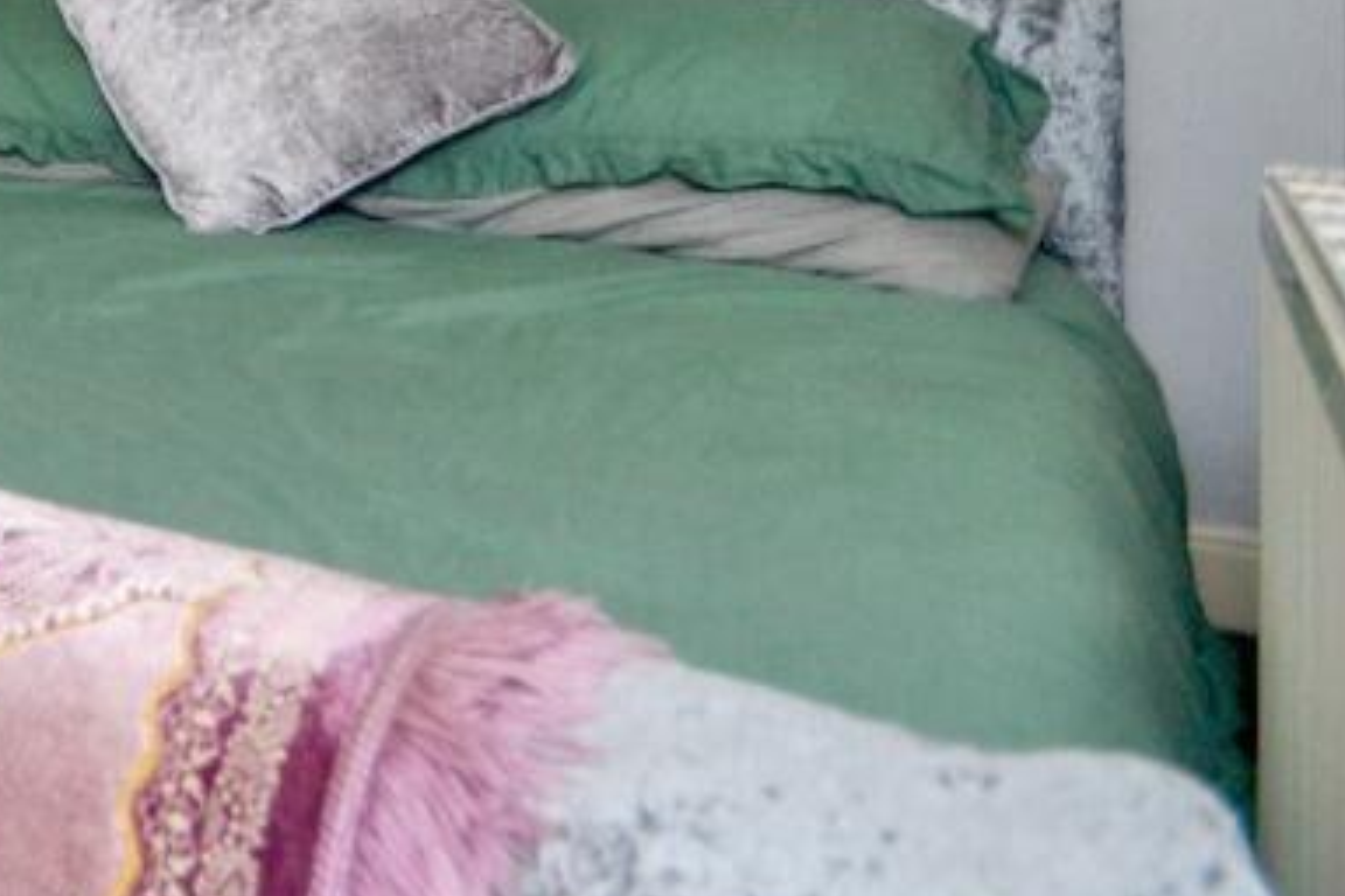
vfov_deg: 28.4
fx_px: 1494
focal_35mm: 40
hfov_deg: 33.6
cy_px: -219
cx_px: -445
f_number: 4
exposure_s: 1/160
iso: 400
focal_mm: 10
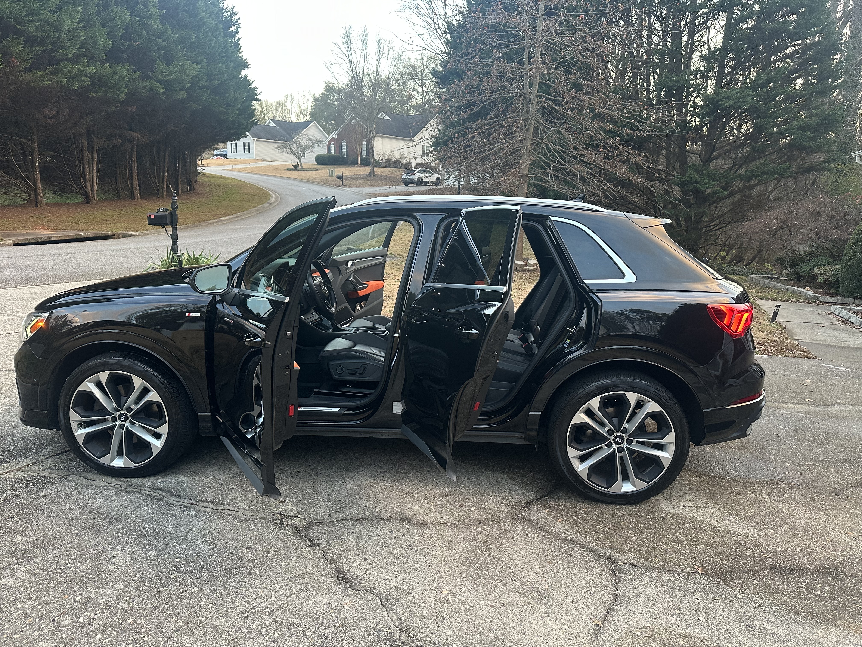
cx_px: 431
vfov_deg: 56.8
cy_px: 324
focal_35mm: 24
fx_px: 598
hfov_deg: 71.6
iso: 250
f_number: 1.78
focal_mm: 6.86
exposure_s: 1/116
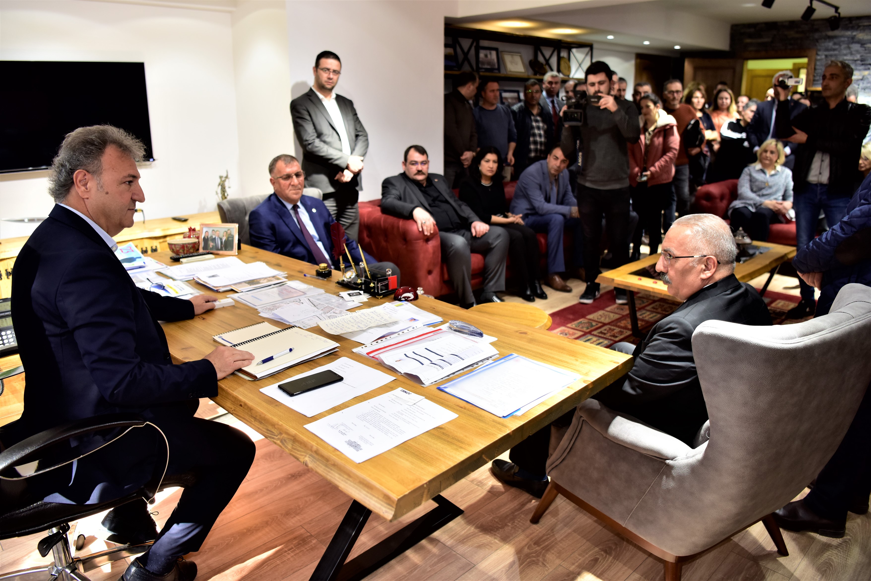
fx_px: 581
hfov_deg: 73.7
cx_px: 436
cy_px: 290
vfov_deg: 53.2
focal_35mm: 24
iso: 640
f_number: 2.8
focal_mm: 24
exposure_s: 1/125
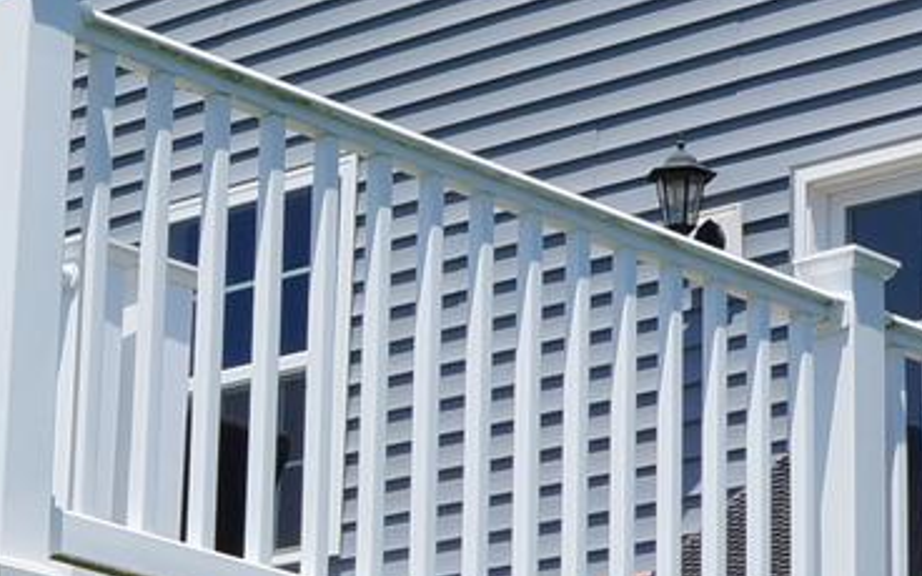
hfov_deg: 13.6
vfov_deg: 8.6
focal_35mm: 153
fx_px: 3845
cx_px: 215
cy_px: 351
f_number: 13
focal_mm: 18
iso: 200
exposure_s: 1/320
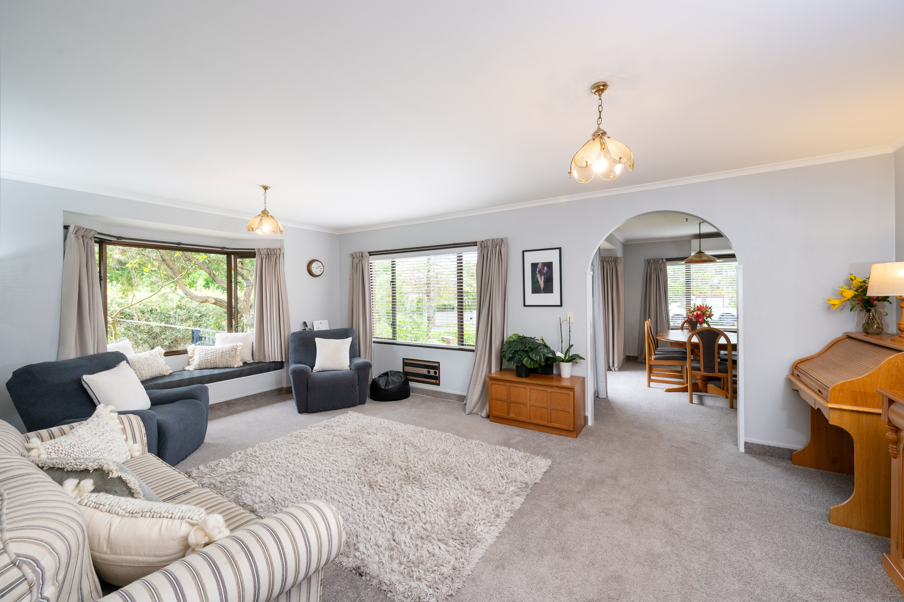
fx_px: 352
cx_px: 452
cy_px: 301
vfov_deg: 81.2
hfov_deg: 104.3
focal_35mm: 14
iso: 500
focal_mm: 14
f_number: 8
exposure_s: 1/60
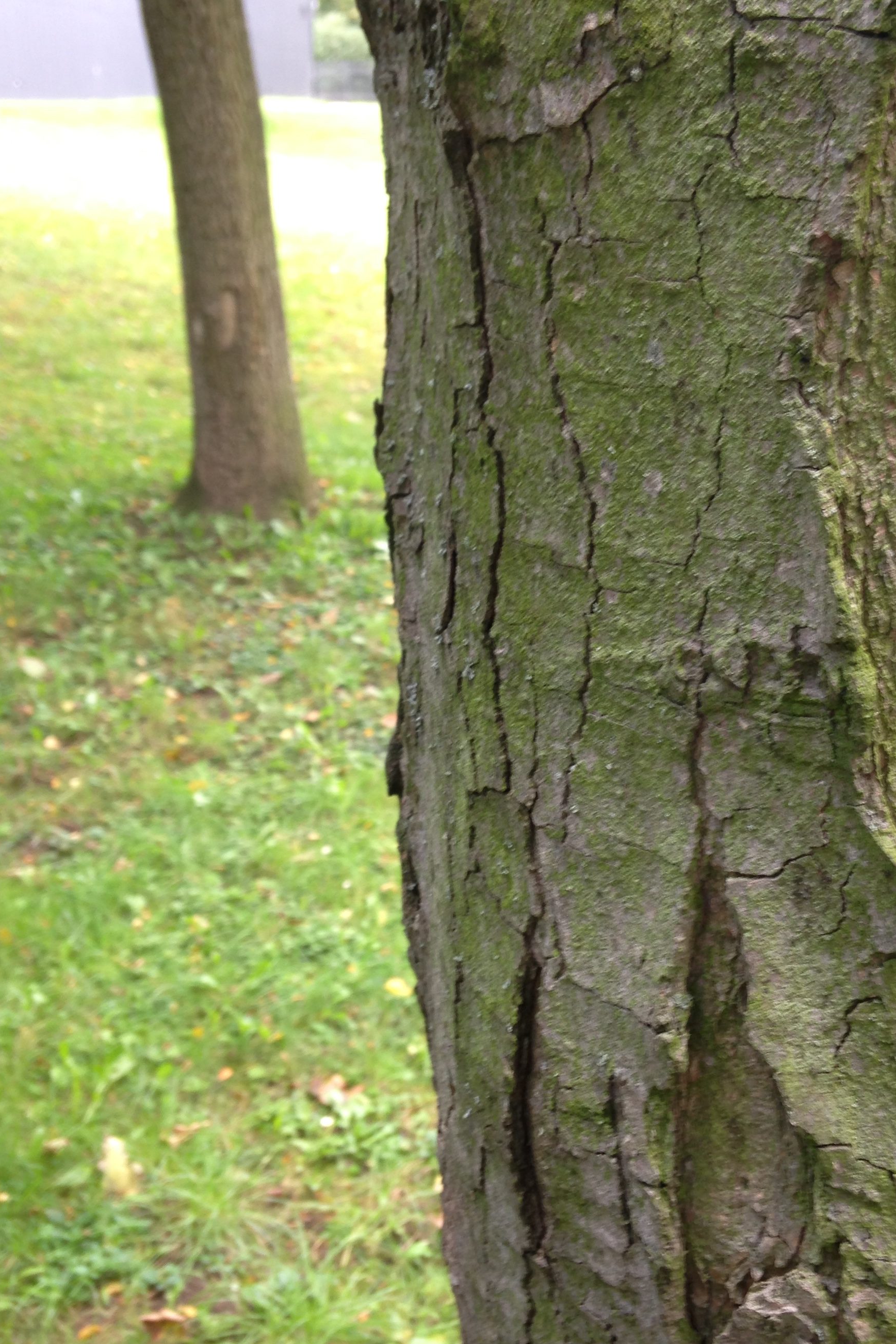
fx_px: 1605
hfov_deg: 31.2
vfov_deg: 45.4
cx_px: 498
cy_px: 668
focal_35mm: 43
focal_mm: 4.12
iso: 50
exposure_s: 1/20
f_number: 2.4
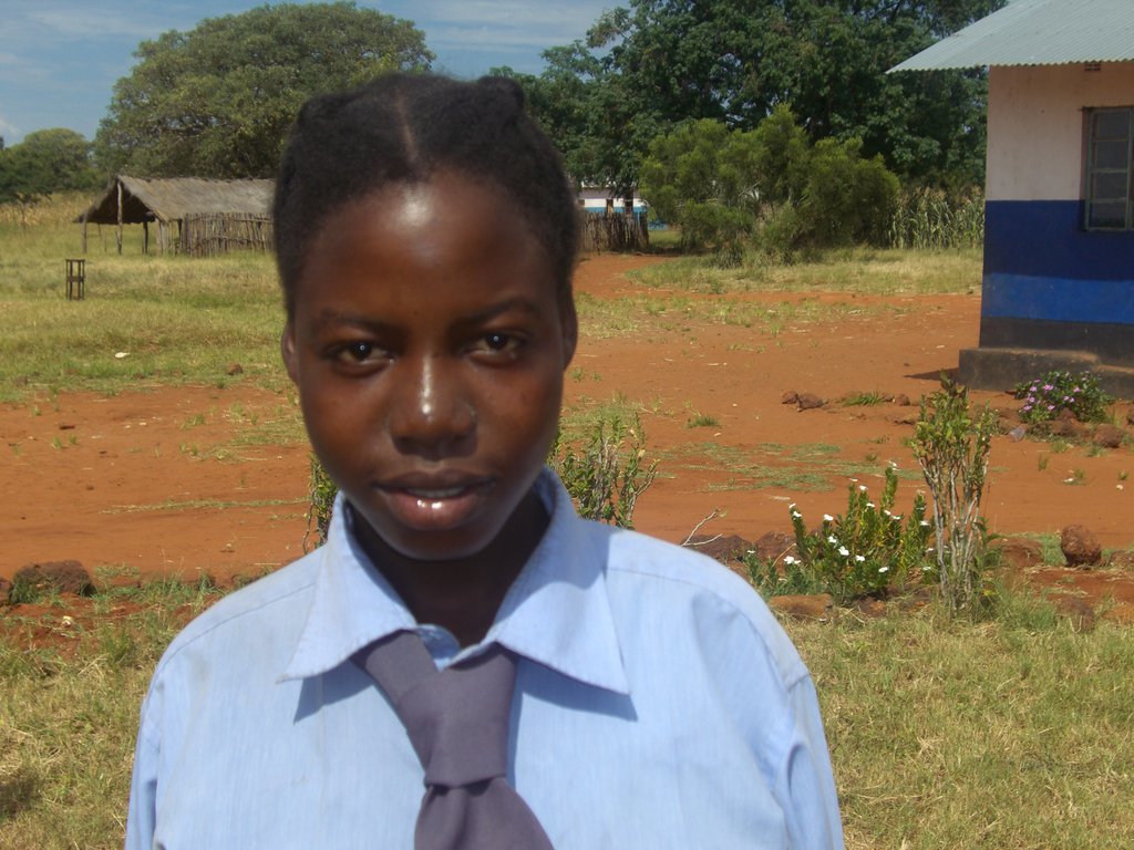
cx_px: 567
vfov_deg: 26.6
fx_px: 1802
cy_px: 425
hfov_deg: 34.9
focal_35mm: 55
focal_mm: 11.5
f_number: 6.8
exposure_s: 1/400
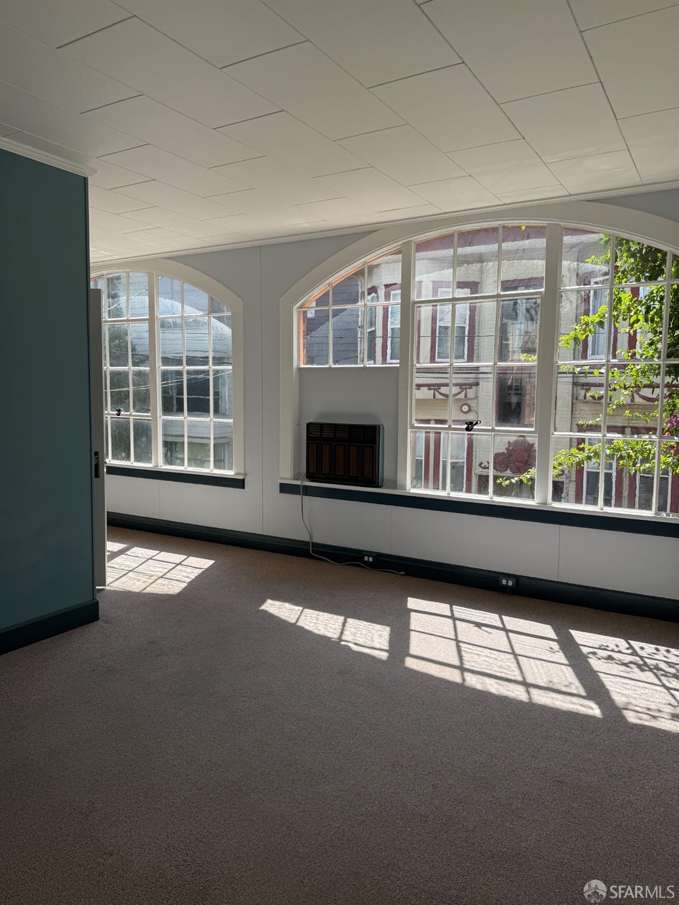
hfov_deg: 56.8
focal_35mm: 24
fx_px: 627
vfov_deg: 71.6
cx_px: 340
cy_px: 452
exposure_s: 1/1091
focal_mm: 6.76
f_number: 1.78
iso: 80
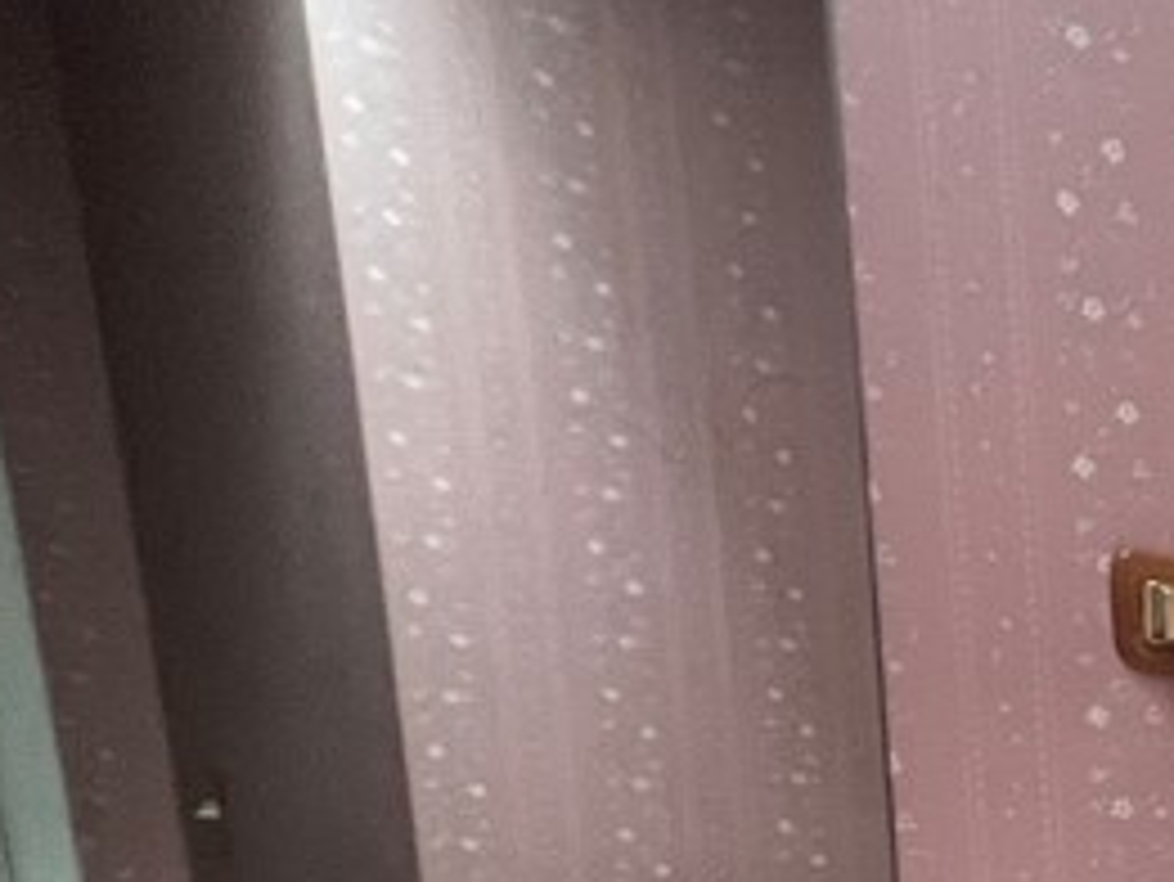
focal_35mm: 51
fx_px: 1730
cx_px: 2105
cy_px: 1251
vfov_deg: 23.8
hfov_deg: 22.3
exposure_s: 1/60
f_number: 1.8
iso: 320
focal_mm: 1.57
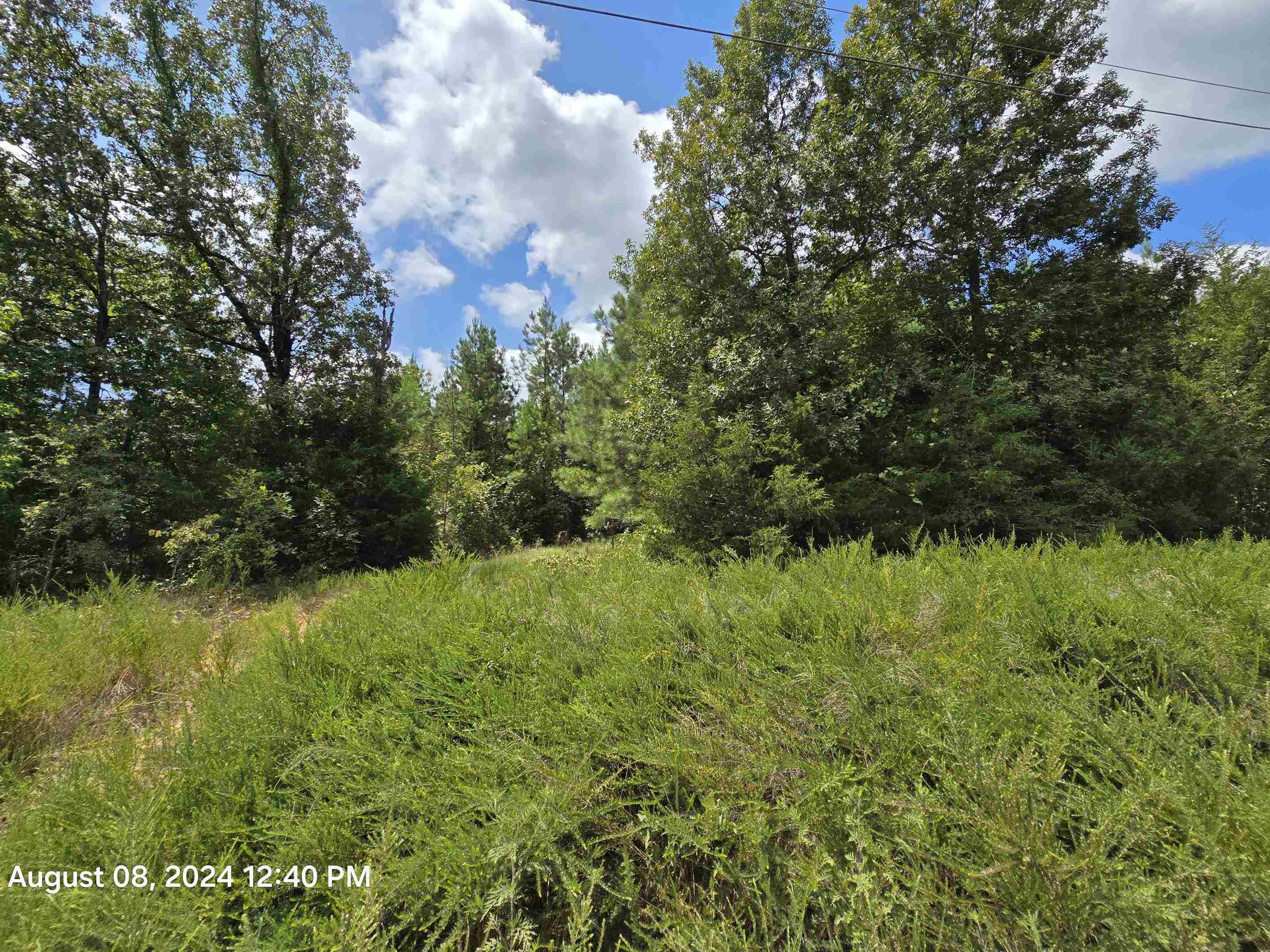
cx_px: 627
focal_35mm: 14
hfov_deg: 102.1
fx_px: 514
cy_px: 446
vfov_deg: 85.6
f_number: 2.2
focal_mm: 2.2
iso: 50
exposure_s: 1/3160
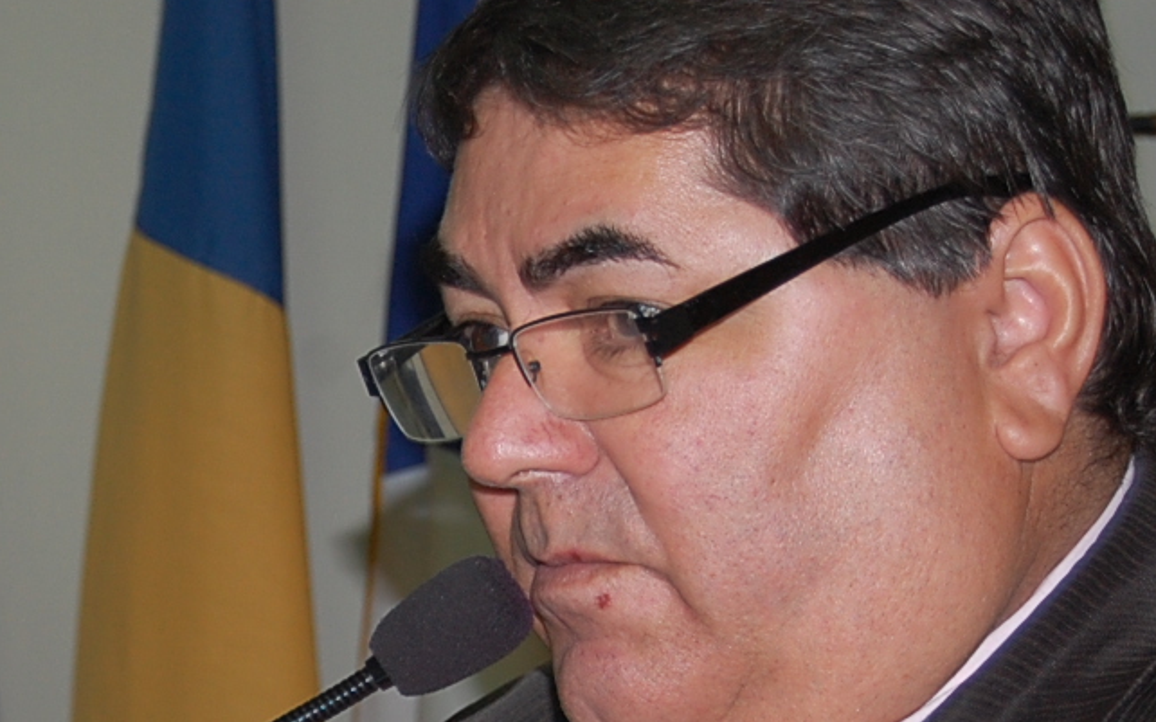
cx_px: -117
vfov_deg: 9.5
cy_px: 873
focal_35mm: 136
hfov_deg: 15.0
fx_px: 4284
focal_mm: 38
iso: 400
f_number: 4.8
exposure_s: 1/60
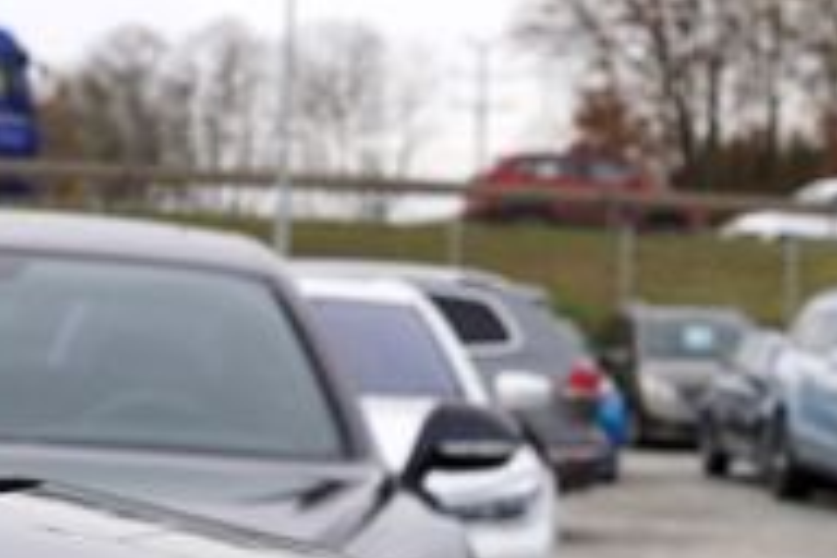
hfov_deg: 15.9
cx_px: 711
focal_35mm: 128
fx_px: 2976
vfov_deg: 10.2
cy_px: 957
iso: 100
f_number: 5.6
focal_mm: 24
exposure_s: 1/125
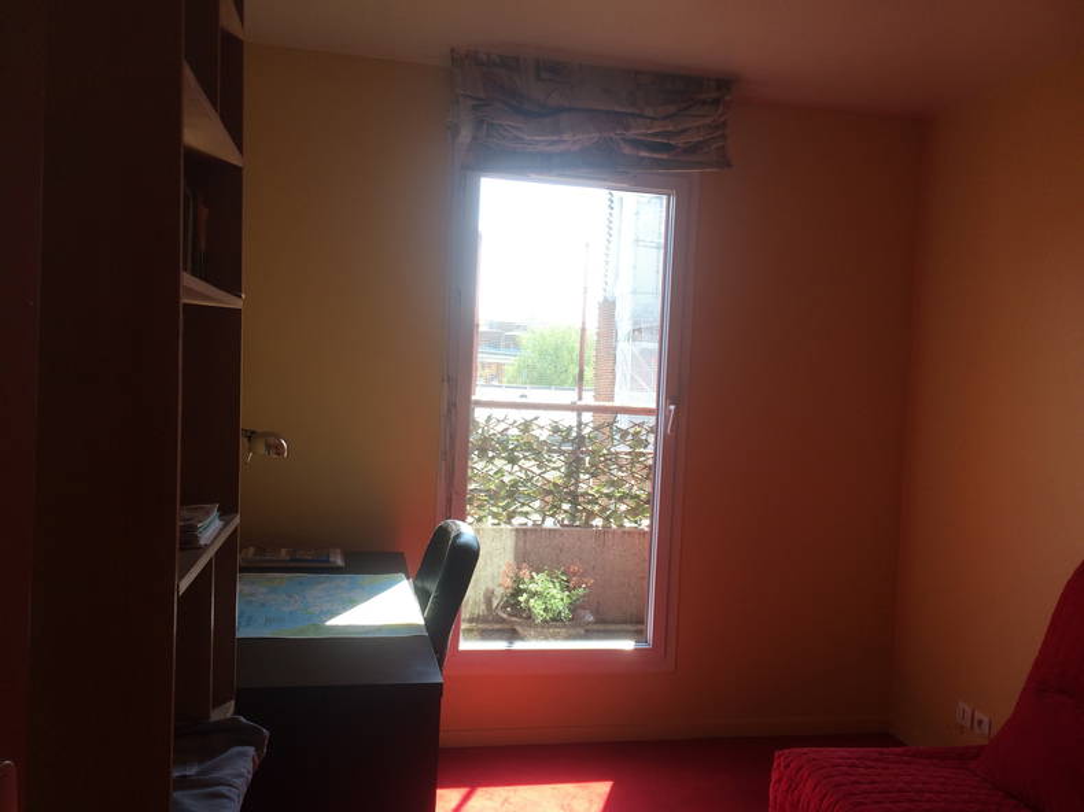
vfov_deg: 48.2
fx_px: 908
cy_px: 406
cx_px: 542
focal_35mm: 29
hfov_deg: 61.7
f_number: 2.2
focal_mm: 4.15
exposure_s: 1/161
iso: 32
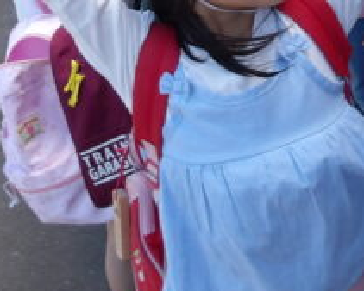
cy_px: -41
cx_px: 266
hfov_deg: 19.8
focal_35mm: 96
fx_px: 1035
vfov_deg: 15.5
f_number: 3
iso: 100
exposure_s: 1/303
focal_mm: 4.9
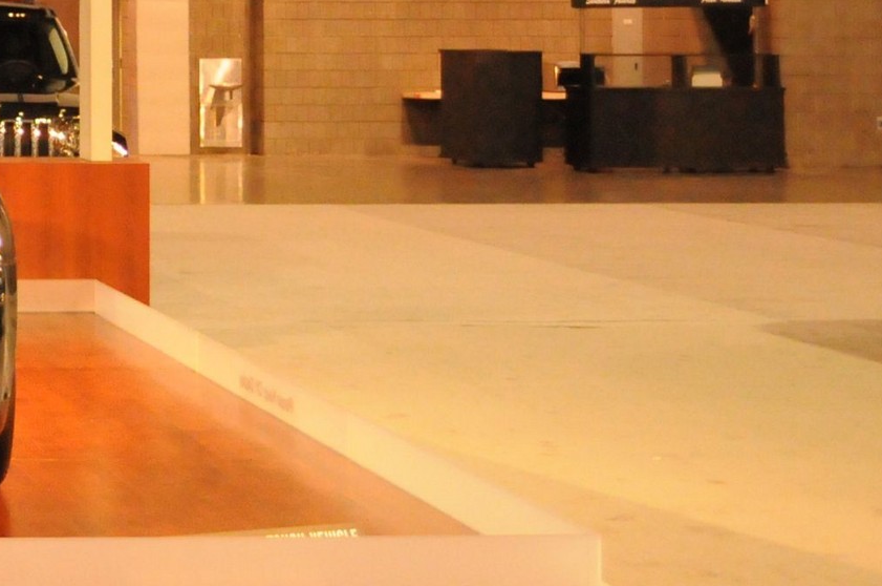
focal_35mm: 116
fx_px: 2838
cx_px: -292
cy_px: -104
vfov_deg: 11.6
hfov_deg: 16.6
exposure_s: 1/160
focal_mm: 26
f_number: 4.2
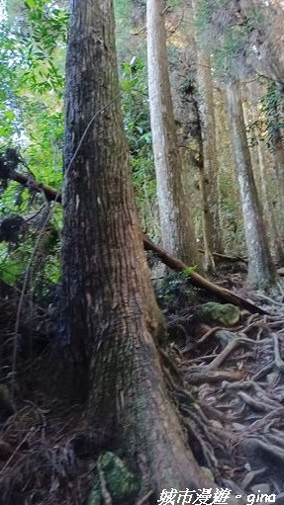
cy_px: 212
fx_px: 429
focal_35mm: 32
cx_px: 217
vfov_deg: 60.7
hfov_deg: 35.7
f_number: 1.8
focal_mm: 4.6
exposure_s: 1/24
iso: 400
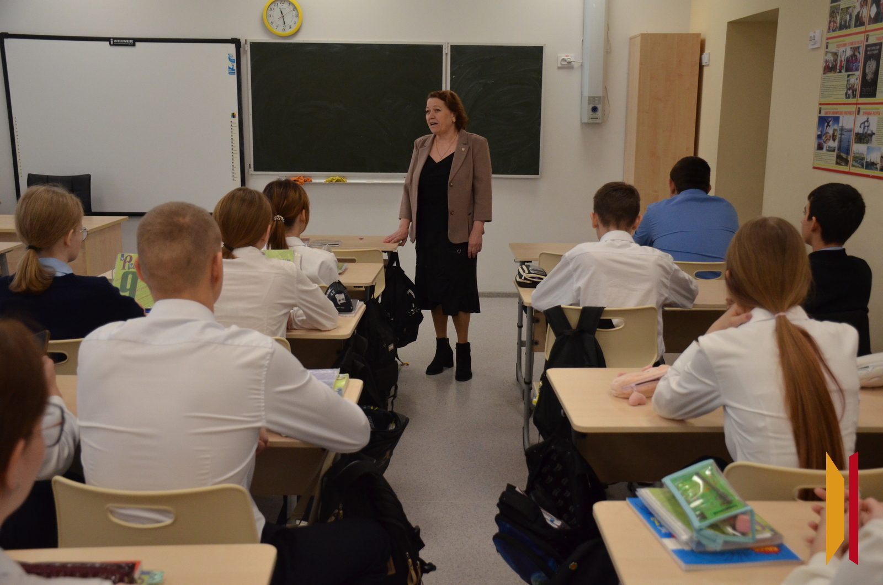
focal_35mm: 39
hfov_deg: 49.6
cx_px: 442
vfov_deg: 34.1
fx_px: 955
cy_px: 292
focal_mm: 26
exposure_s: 1/500
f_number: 3.8
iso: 1600
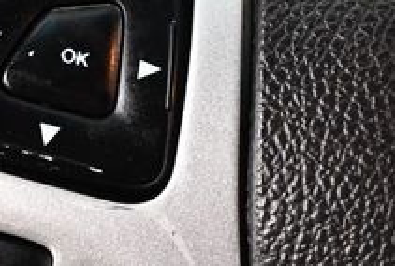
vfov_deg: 12.6
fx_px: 1199
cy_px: 233
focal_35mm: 109
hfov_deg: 18.4
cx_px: 45
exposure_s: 1/125
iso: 2000
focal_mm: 18
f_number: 3.5
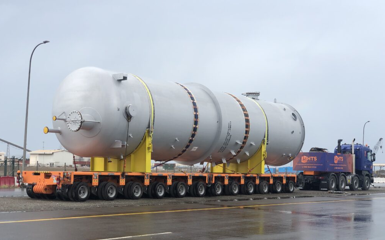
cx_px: 193
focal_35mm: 56
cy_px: 140
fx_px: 588
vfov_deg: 23.1
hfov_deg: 36.3
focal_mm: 6
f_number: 2.4
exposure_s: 1/302
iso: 16
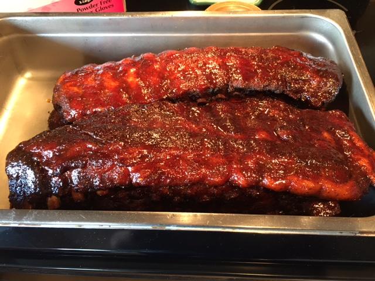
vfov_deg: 48.2
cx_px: 188
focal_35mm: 29
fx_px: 314
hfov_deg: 61.7
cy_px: 140
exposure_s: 1/17
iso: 200
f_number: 2.2
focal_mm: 4.15
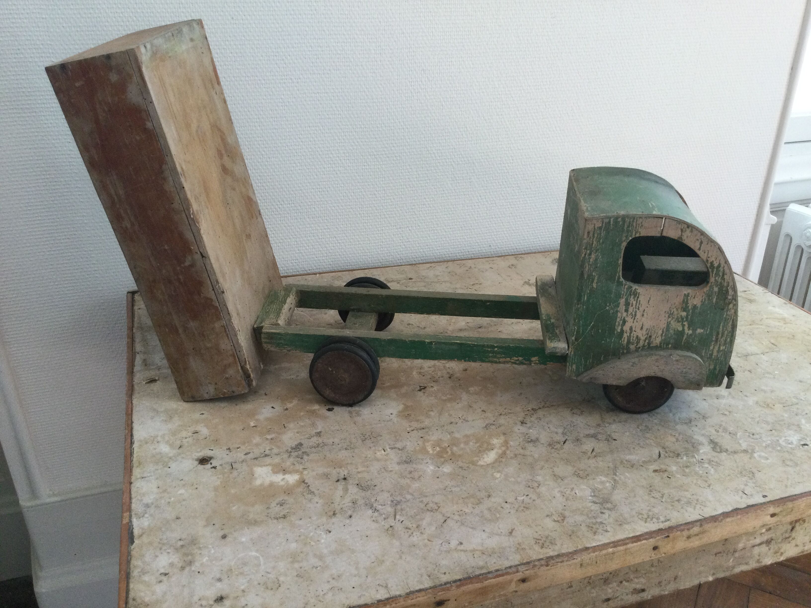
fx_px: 726
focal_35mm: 31
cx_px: 406
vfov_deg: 45.4
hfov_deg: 58.4
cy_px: 304
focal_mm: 3.3
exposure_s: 1/33
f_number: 2.4
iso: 50
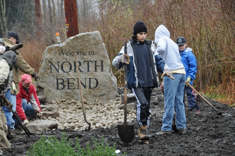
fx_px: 929
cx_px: 118
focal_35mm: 142
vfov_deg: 9.6
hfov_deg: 14.4
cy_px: 78
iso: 800
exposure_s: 1/125
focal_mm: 95
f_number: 5.6
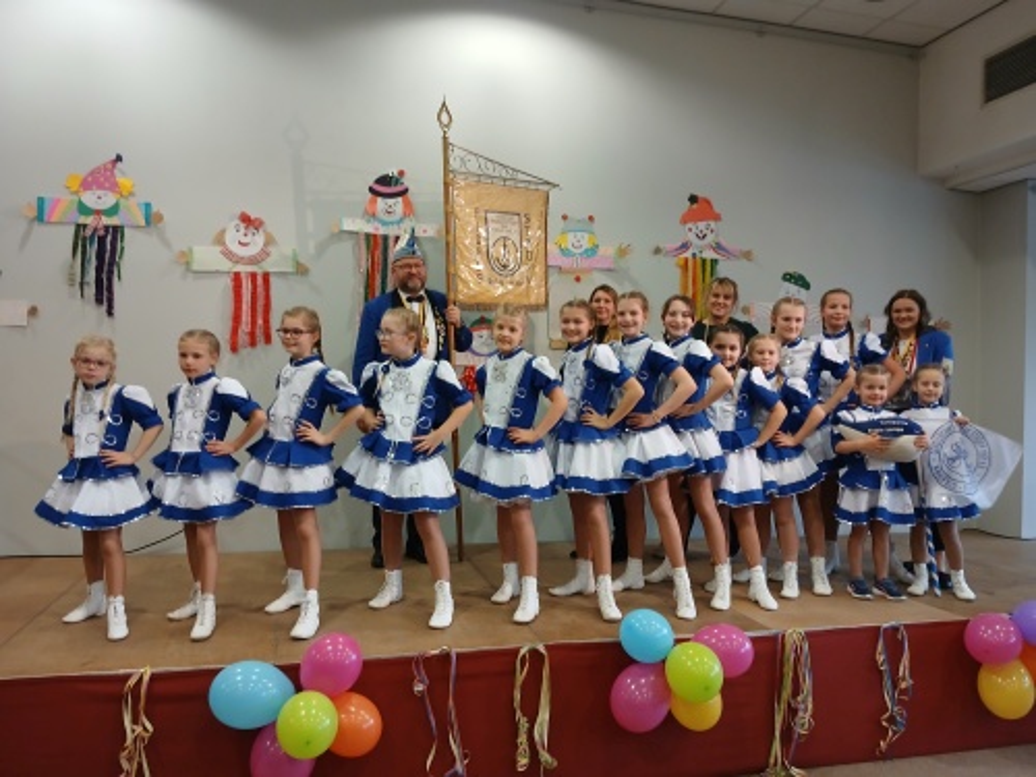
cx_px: 518
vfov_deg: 53.1
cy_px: 388
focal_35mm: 26
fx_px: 778
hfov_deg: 67.3
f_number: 1.8
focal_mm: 3.98
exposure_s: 1/33.3
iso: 250
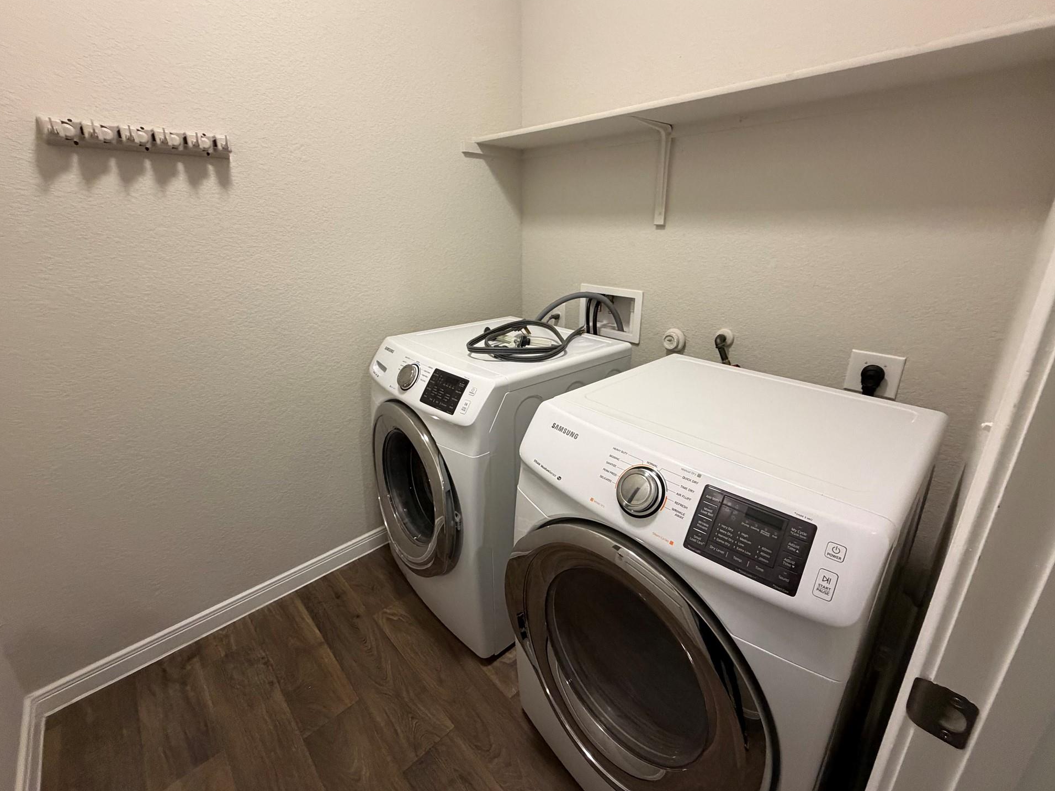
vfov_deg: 81.7
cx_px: 526
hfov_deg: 98.2
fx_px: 457
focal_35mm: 15
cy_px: 372
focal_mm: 2.22
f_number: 2.2
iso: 400
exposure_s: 1/60
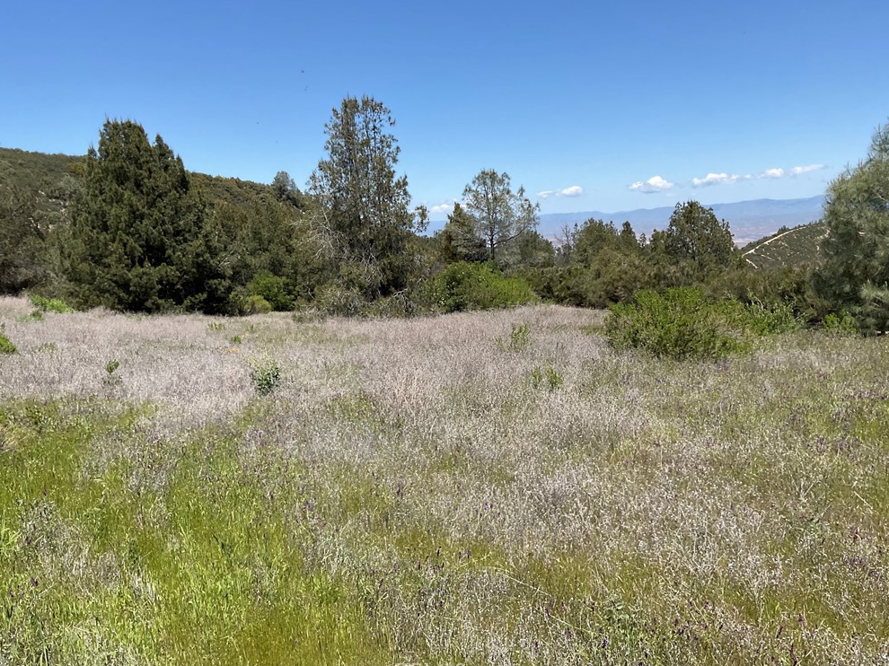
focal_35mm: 30
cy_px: 339
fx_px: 770
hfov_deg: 60.0
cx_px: 449
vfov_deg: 46.8
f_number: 1.8
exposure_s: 1/1912
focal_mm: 3
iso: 16
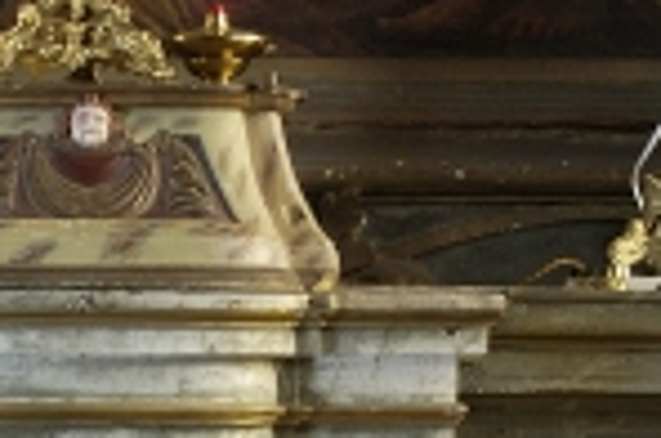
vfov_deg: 4.6
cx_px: 134
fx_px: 5423
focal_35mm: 296
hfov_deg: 7.0
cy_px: 858
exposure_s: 2
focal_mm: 38
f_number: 18
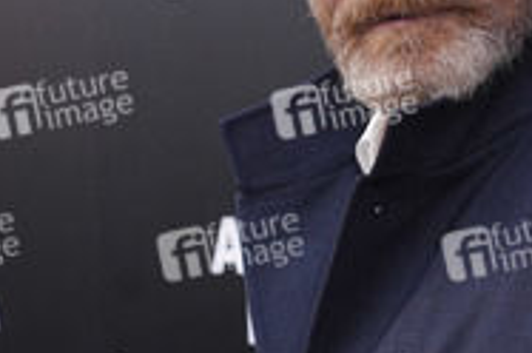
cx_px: 267
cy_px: 34
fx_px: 3555
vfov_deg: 5.7
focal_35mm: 241
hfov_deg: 8.6
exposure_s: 1/400
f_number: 5.6
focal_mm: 100
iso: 1600
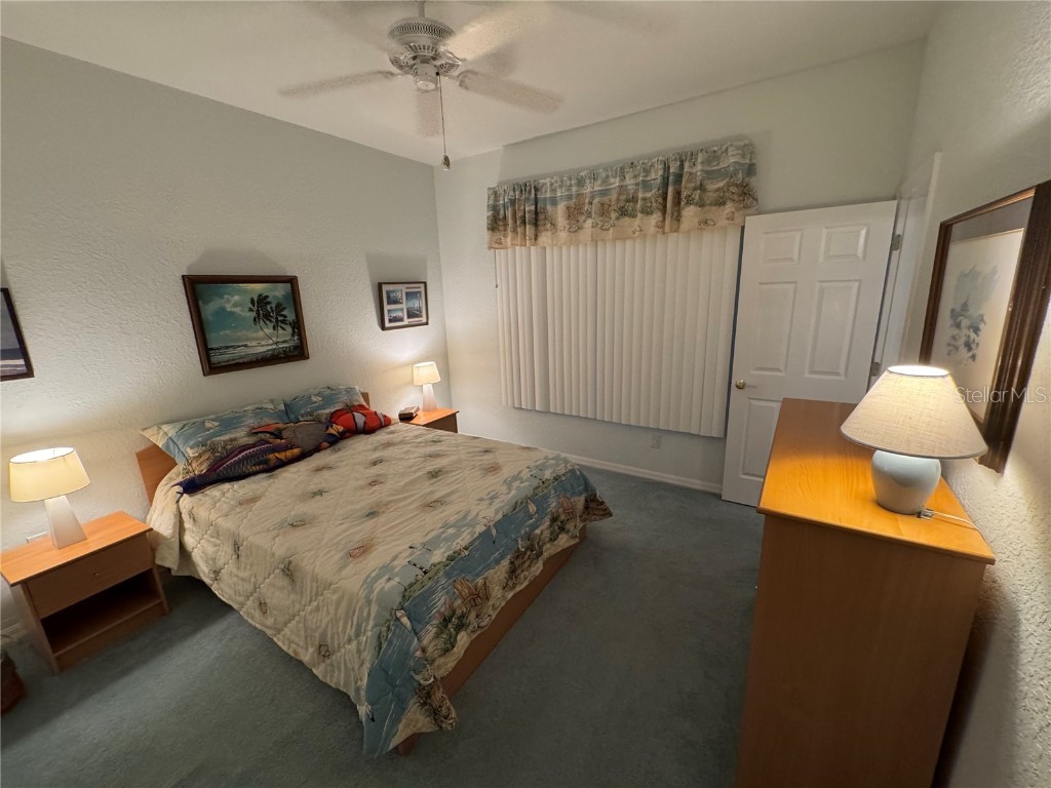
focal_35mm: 14
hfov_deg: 102.1
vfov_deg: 85.7
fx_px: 425
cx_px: 526
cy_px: 394
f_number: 2.2
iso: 320
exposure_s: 1/60
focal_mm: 2.22
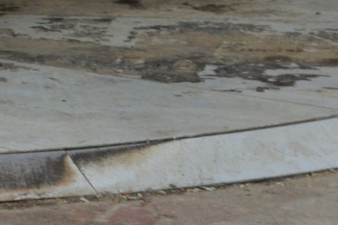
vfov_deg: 3.9
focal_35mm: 348
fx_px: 3268
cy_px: -265
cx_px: -445
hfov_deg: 5.7
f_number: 10
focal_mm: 46
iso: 250
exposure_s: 1/8
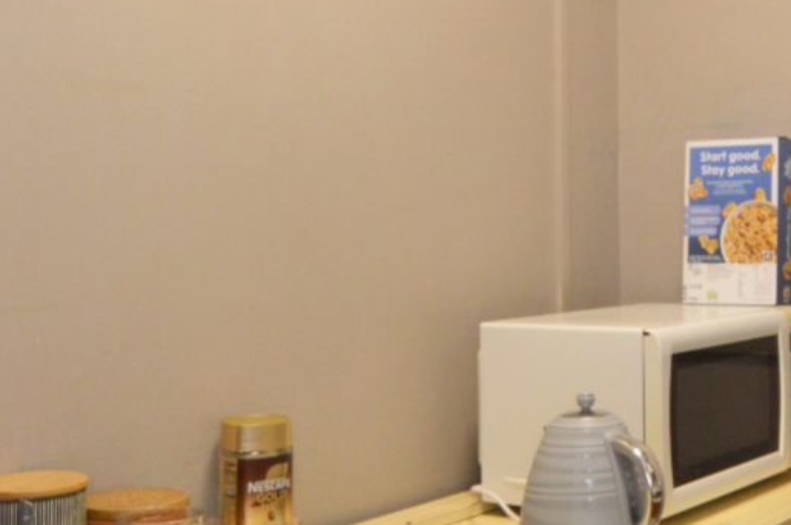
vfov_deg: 23.6
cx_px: 767
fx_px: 1245
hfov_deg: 32.7
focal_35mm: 57
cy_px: 148
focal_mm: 11
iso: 1000
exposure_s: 1/60
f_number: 3.5
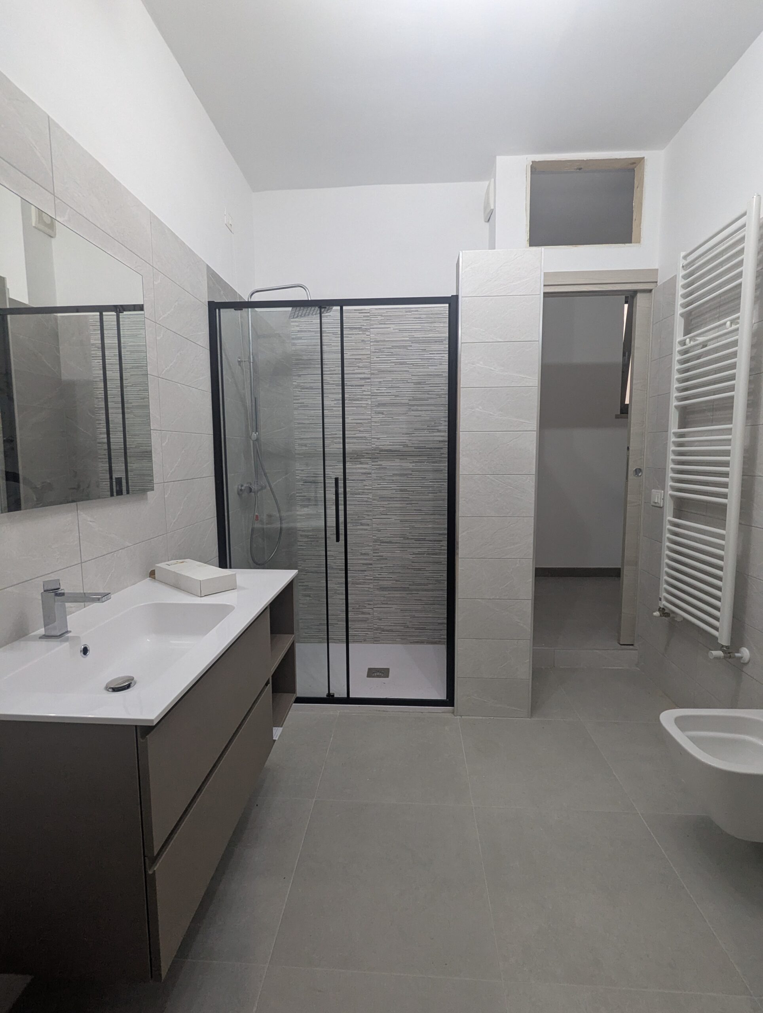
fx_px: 469
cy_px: 506
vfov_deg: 94.4
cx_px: 382
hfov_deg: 78.3
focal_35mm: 16
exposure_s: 1/50
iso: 188
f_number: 2.2
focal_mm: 2.35
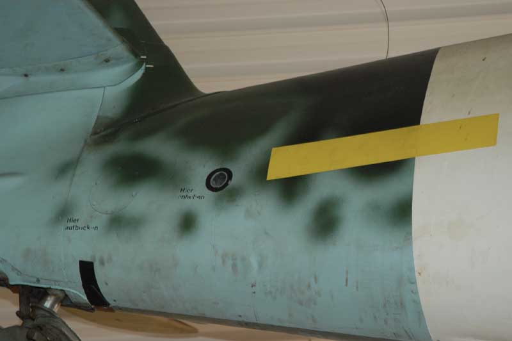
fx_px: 1812
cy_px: 170
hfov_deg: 16.1
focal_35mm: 128
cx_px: 256
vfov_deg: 10.7
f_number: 5.6
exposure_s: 1/60
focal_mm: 85
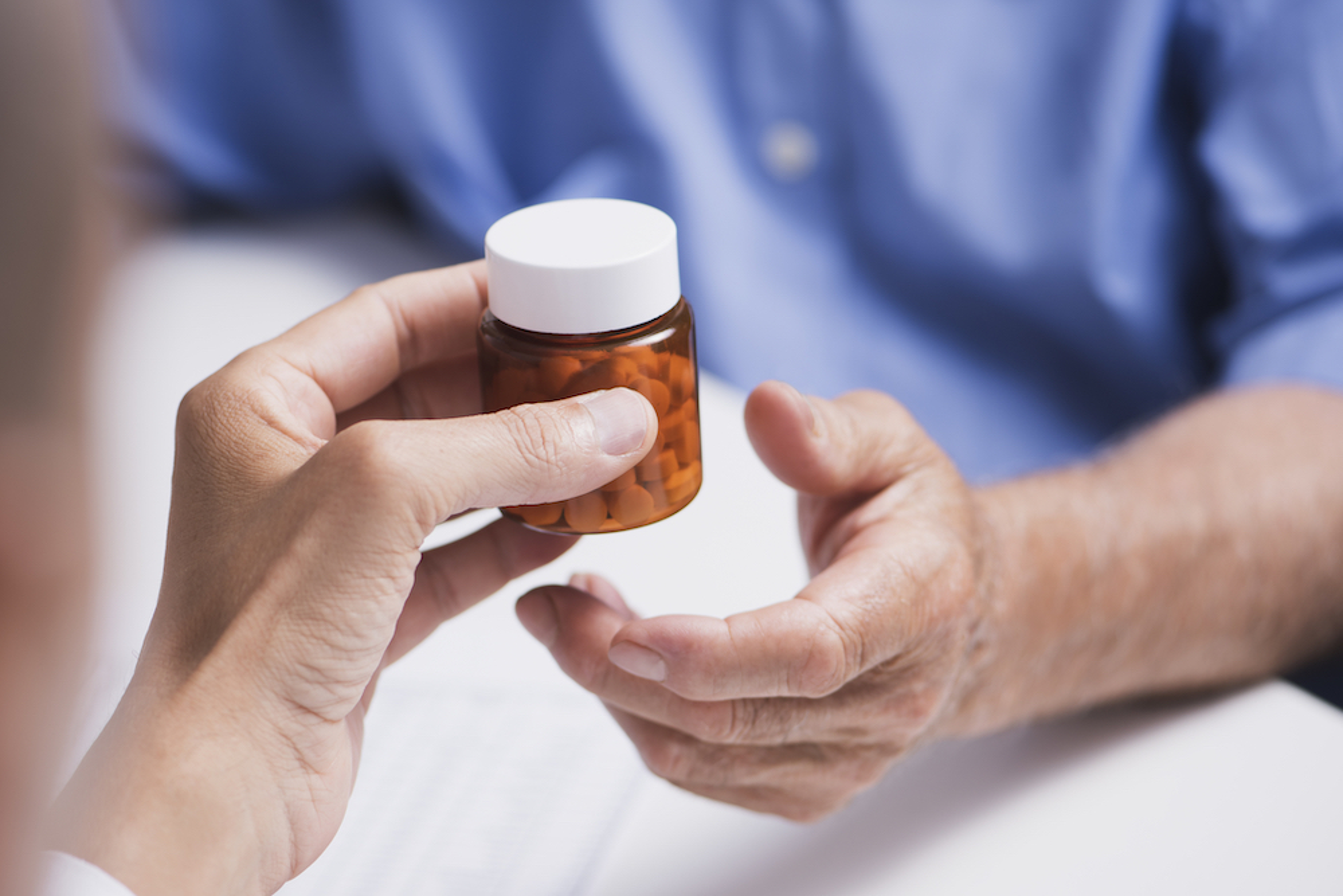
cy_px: 448
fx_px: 3917
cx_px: 672
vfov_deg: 13.0
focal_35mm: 105
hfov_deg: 19.5
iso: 64
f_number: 4.5
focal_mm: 105
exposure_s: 1/125
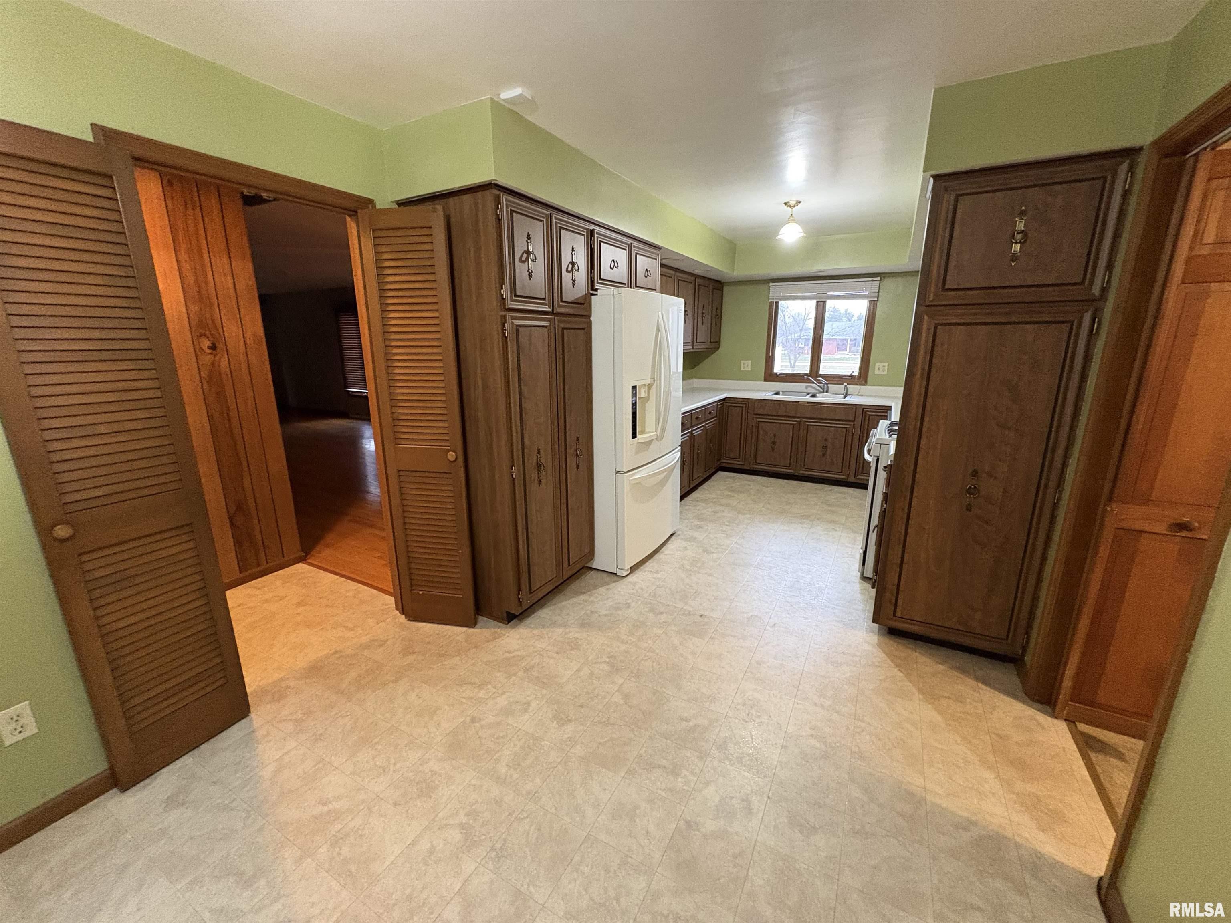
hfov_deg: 102.1
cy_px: 462
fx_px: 498
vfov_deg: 85.7
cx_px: 616
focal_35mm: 14
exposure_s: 1/60
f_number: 2.2
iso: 640
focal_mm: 2.22
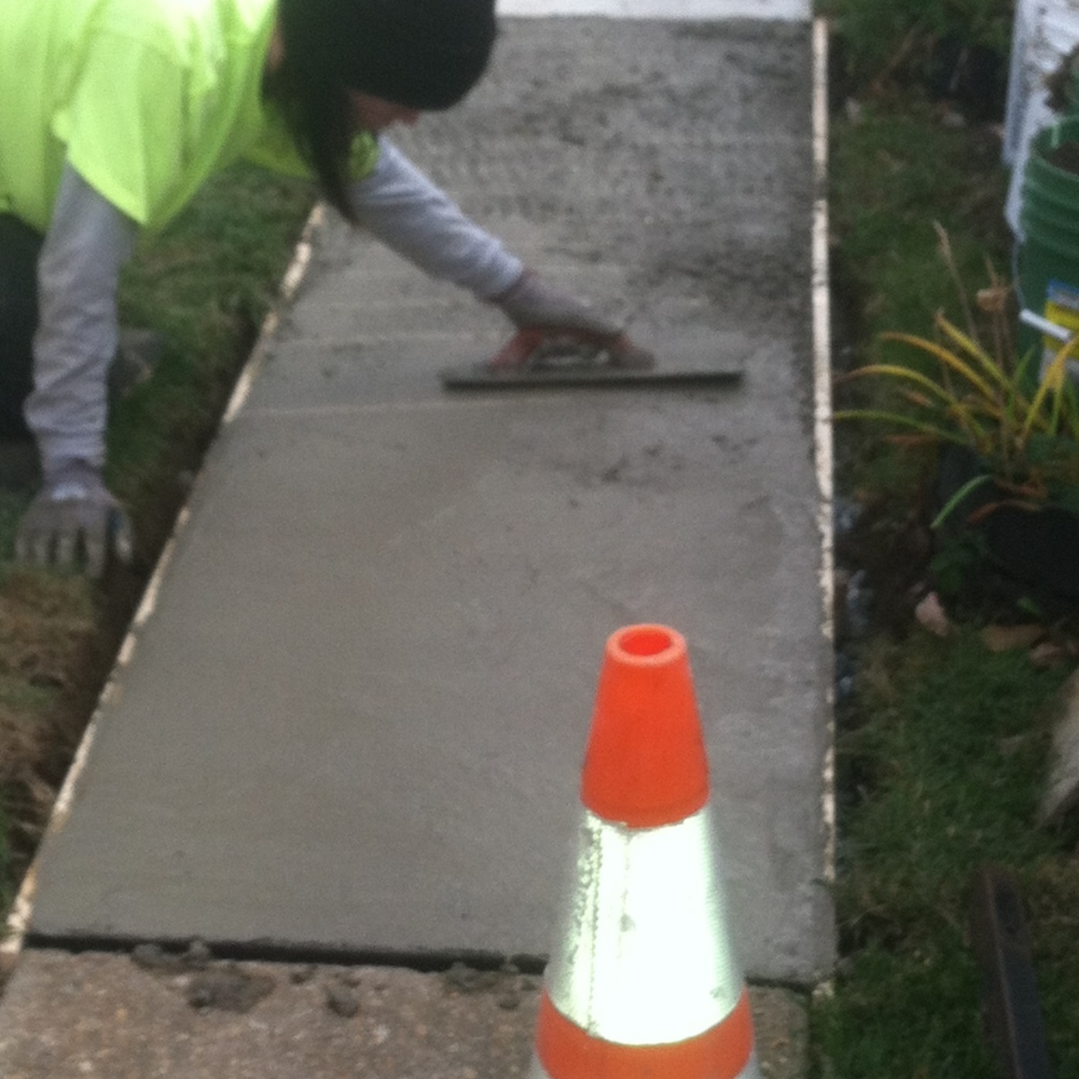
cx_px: 474
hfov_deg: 21.6
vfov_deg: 21.6
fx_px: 2821
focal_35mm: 80
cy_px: 655
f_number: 2.8
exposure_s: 1/275
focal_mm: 3.85
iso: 80
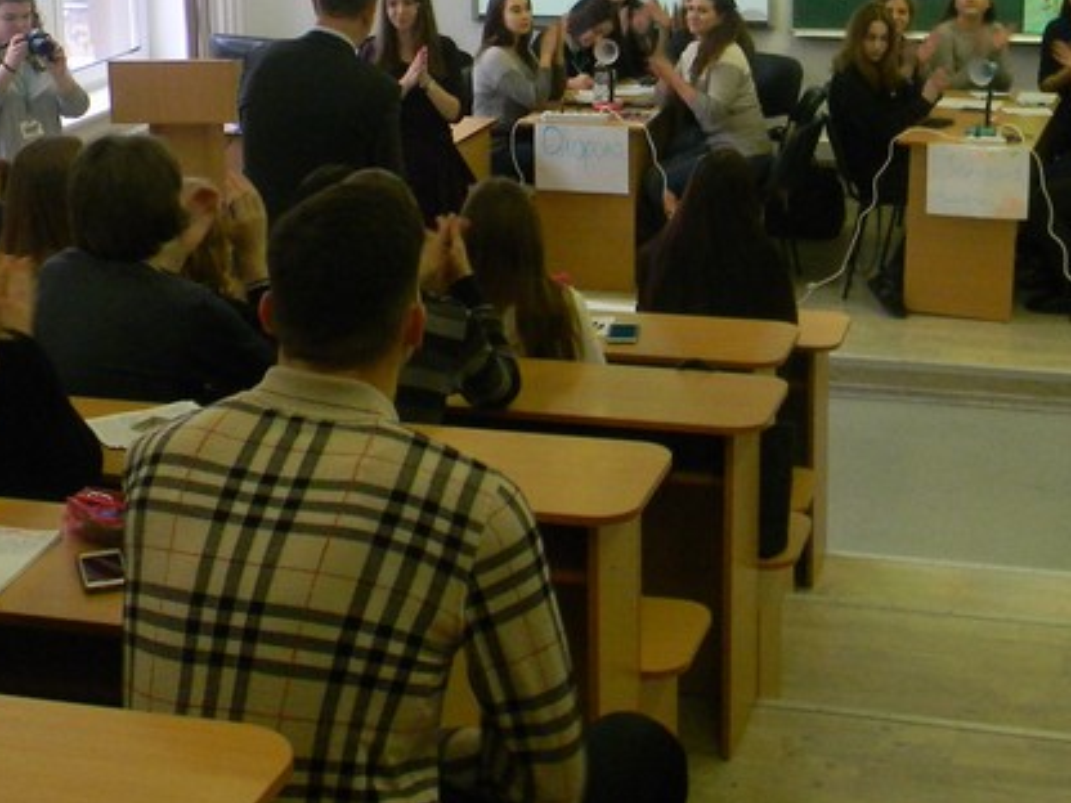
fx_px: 2135
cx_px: 623
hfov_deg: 28.1
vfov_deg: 21.0
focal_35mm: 69
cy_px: 116
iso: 236
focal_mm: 5
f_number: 3.5
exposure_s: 1/30
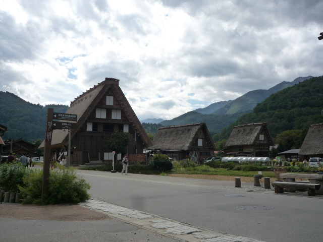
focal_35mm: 36
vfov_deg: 39.7
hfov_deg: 51.4
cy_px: 121
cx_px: 162
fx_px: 336
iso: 160
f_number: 5.6
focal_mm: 6.3
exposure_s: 1/800
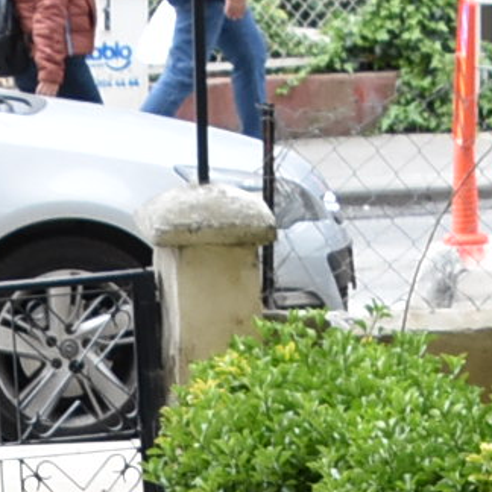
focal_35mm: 353
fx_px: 5676
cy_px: 1452
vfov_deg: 4.7
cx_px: -126
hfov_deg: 4.9
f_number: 8
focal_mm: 30
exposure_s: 1/400
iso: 800
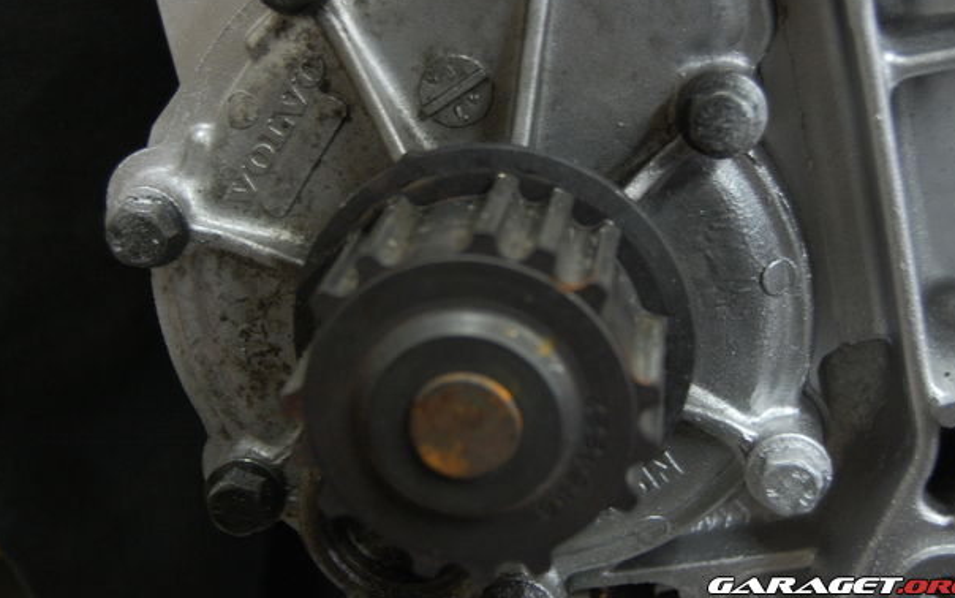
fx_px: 1770
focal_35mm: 68
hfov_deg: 30.2
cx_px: 473
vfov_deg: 19.2
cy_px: 264
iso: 800
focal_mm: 42
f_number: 5.3
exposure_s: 1/8
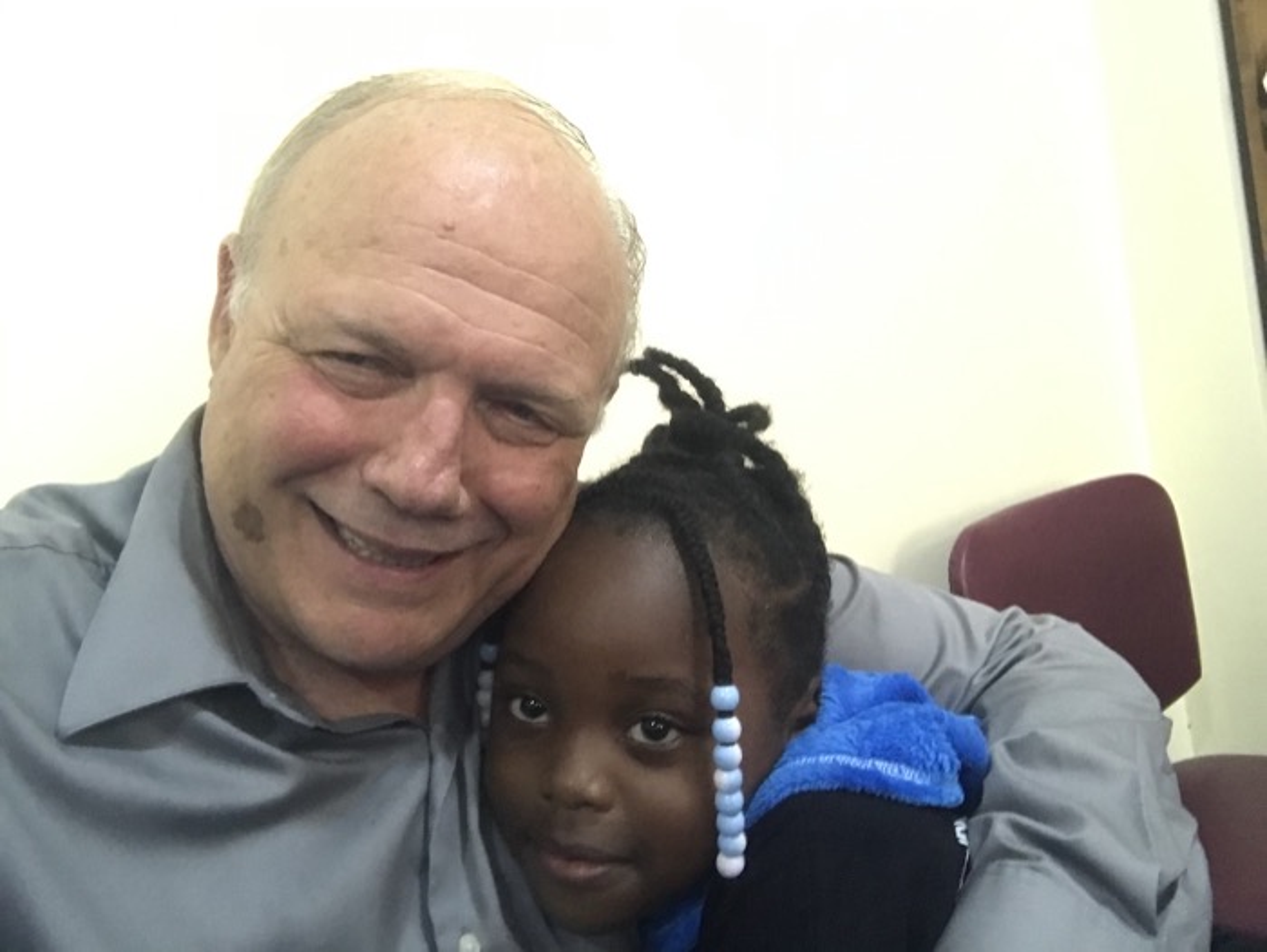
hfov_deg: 56.8
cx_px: 634
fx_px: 1172
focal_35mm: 32
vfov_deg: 44.2
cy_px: 476
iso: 250
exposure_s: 1/17
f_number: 2.2
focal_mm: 2.87
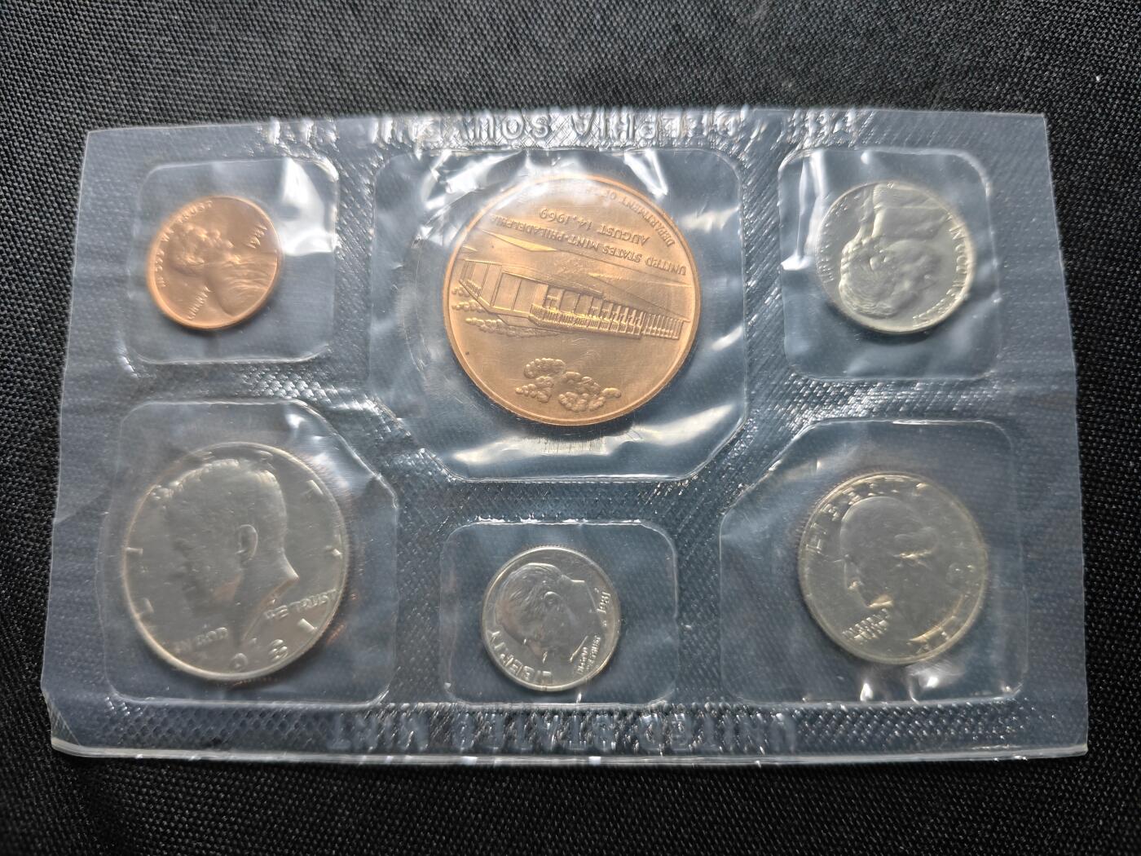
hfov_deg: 71.6
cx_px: 570
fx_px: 791
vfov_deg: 56.8
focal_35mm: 24
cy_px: 428
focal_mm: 5.84
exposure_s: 1/100
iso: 400
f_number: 1.6
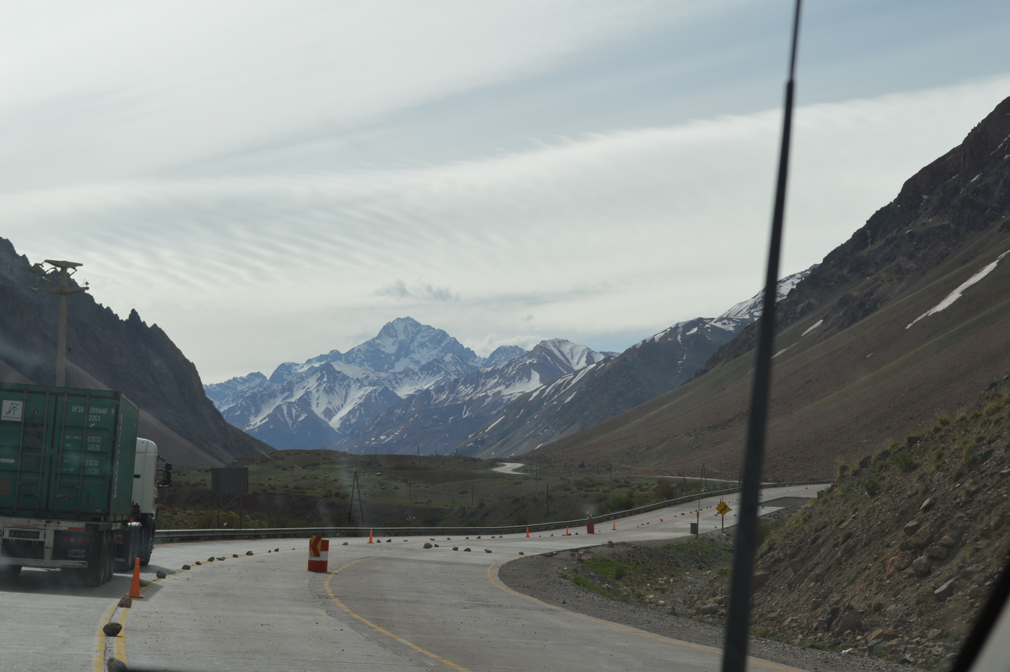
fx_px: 1850
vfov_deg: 20.6
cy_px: 336
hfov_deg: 30.5
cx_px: 505
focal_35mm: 66
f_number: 9
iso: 100
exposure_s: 1/320
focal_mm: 44
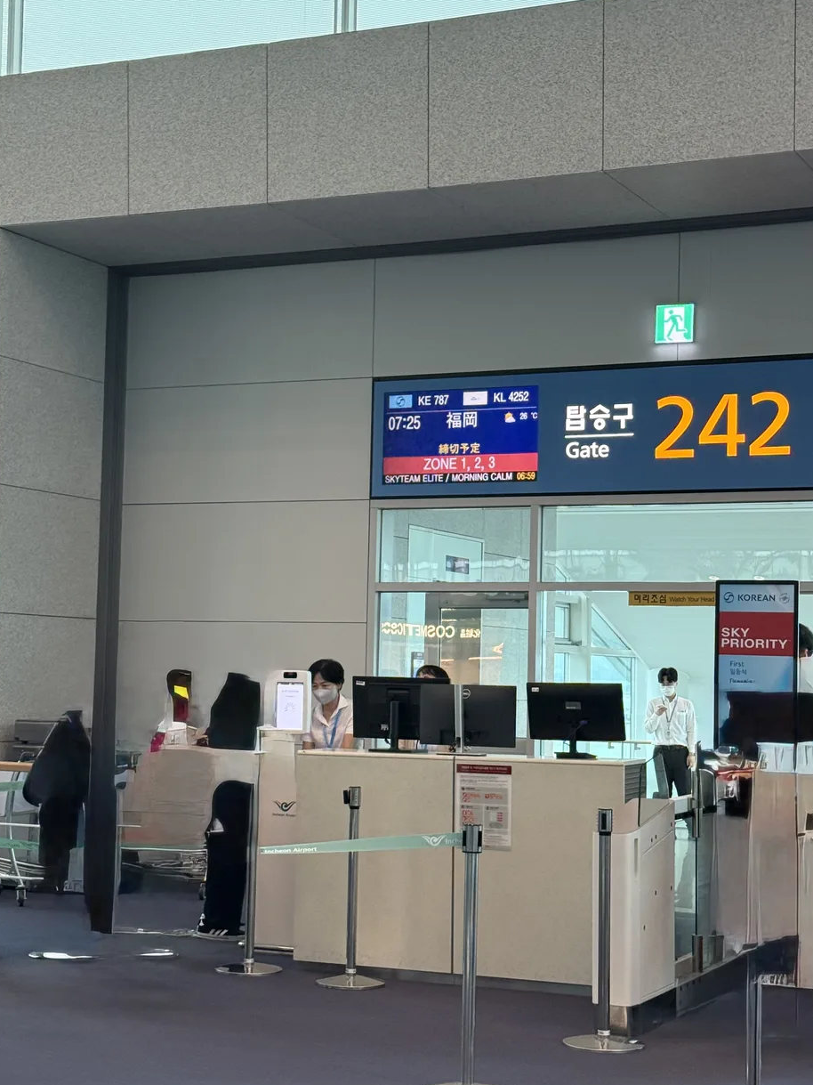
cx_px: 385
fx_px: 1973
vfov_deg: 30.7
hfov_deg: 23.3
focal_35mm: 63
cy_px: 522
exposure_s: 1/142
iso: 200
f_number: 1.78
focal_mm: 6.76
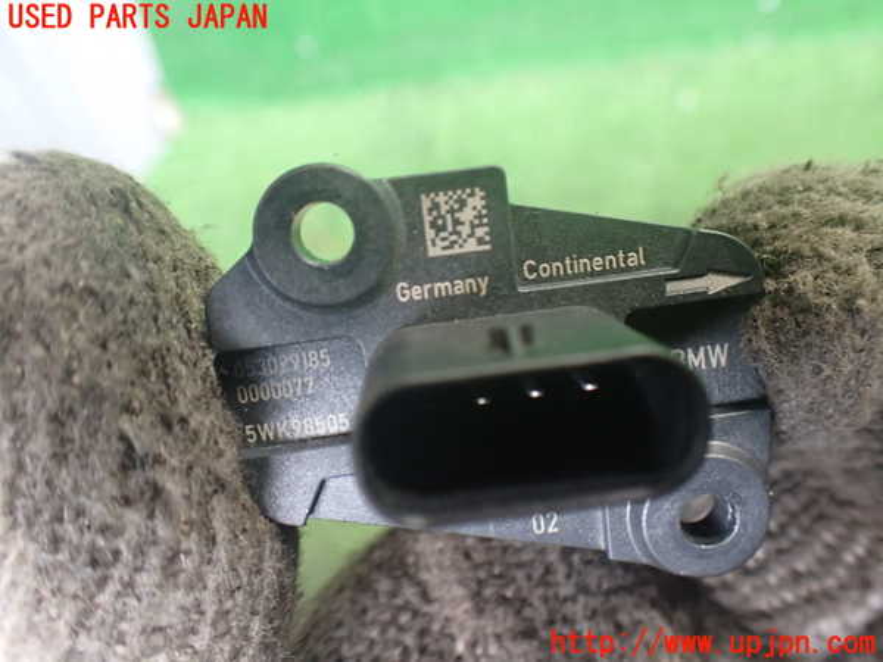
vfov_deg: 46.8
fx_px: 765
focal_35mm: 30
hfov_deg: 60.0
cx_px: 442
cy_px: 331
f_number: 2.3
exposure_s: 1/40
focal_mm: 5.4
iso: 800
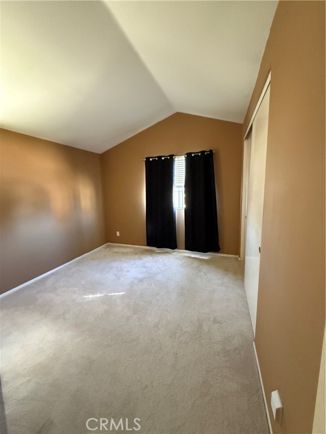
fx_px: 176
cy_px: 217
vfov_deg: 102.1
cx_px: 163
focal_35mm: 14
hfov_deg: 85.7
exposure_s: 1/60
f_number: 2.2
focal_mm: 2.22
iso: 1250
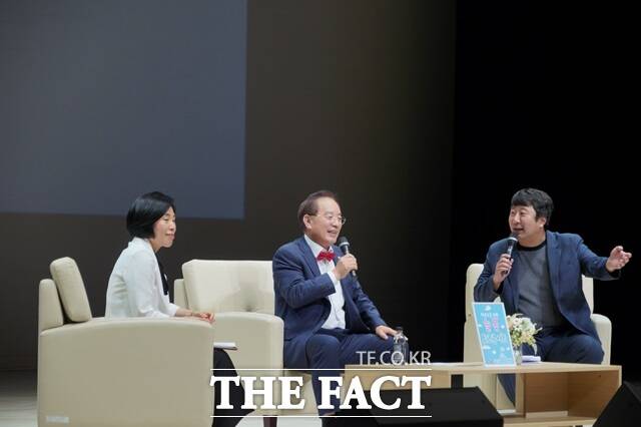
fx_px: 2669
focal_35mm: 150
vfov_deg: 9.1
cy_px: 214
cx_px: 320
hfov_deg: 13.7
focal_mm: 150
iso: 400
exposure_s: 1/125
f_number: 6.3
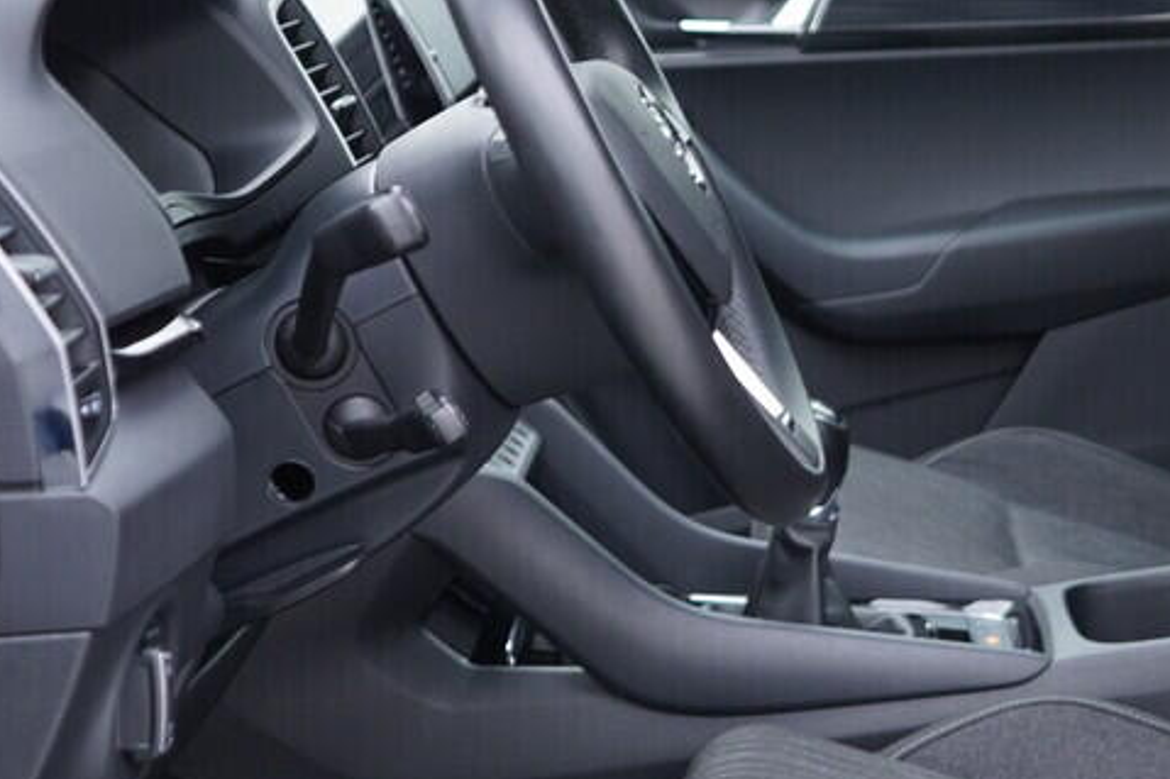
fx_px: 2502
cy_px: 321
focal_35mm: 77
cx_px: 999
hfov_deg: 25.7
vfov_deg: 17.7
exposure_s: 1/40
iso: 250
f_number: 2.8
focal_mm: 24
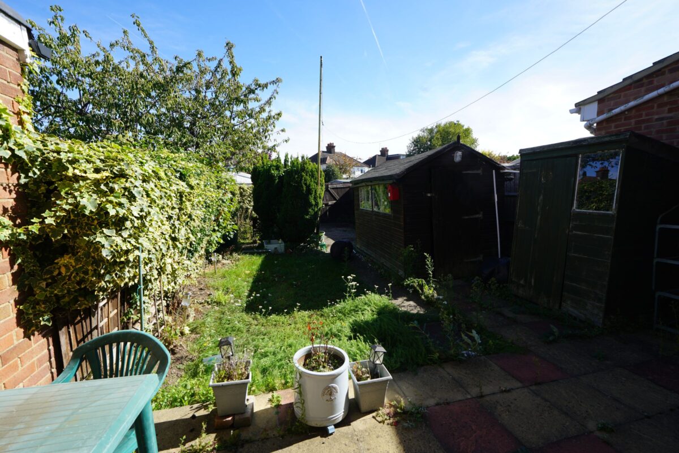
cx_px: 340
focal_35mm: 16
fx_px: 302
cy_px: 226
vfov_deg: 73.8
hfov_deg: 96.7
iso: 100
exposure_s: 1/80
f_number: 10
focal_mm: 16
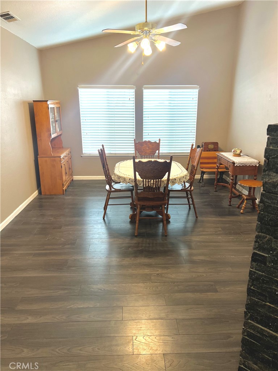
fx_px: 278
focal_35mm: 26
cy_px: 186
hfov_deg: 53.1
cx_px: 139
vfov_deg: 67.3
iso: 125
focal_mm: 5.7
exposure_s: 1/60
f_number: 1.5
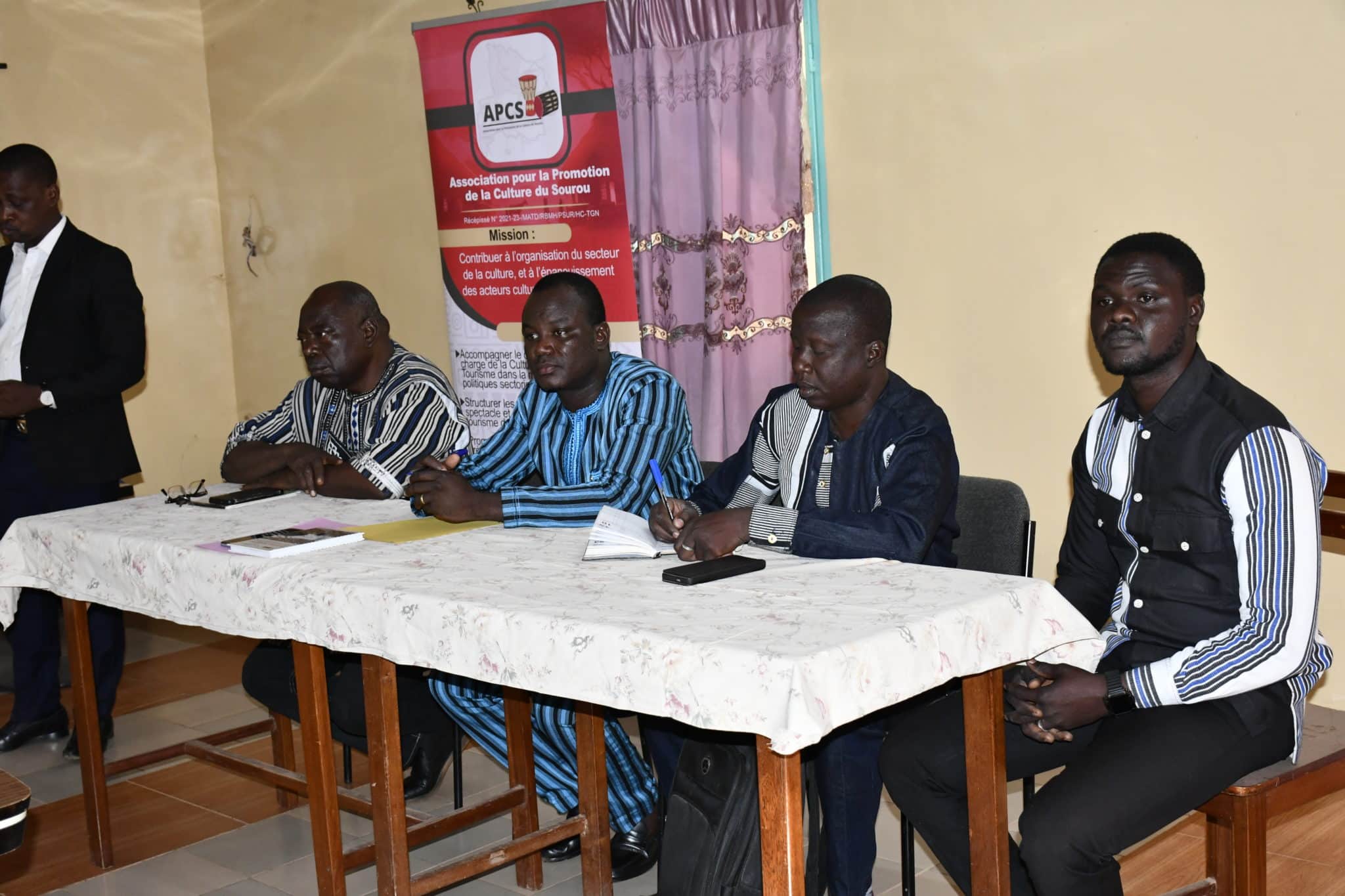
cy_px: 448
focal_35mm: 45
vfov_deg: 29.9
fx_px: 1681
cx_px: 672
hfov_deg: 43.6
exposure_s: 1/60
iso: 1600
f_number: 5.6
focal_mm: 30
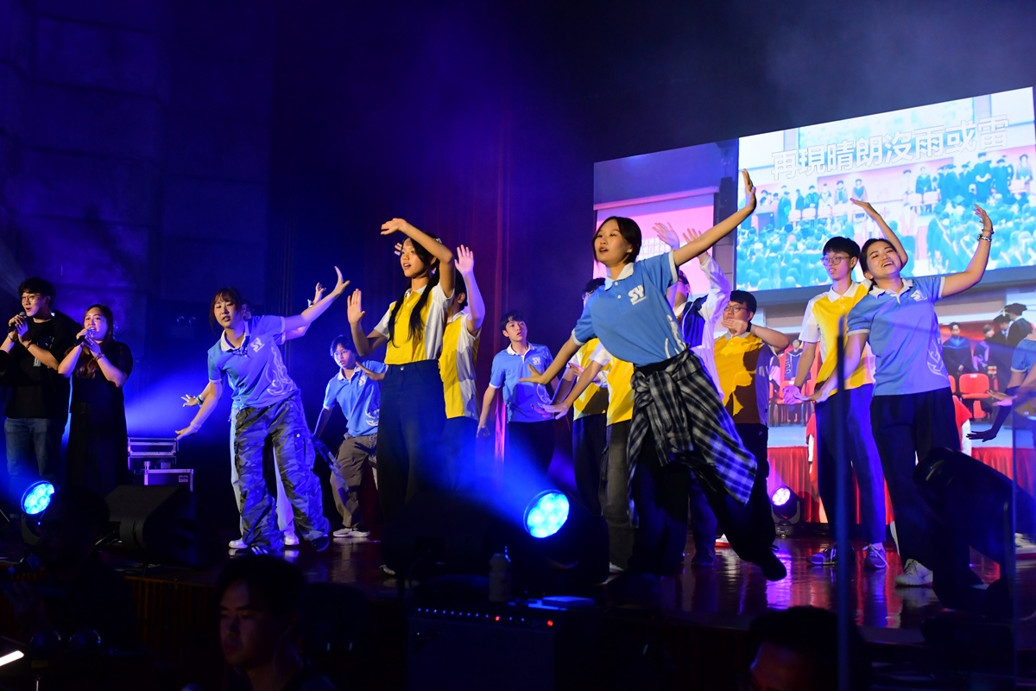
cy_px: 346
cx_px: 518
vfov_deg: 28.9
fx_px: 1338
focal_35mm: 46
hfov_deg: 42.3
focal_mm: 31
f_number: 4.5
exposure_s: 1/320
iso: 2500
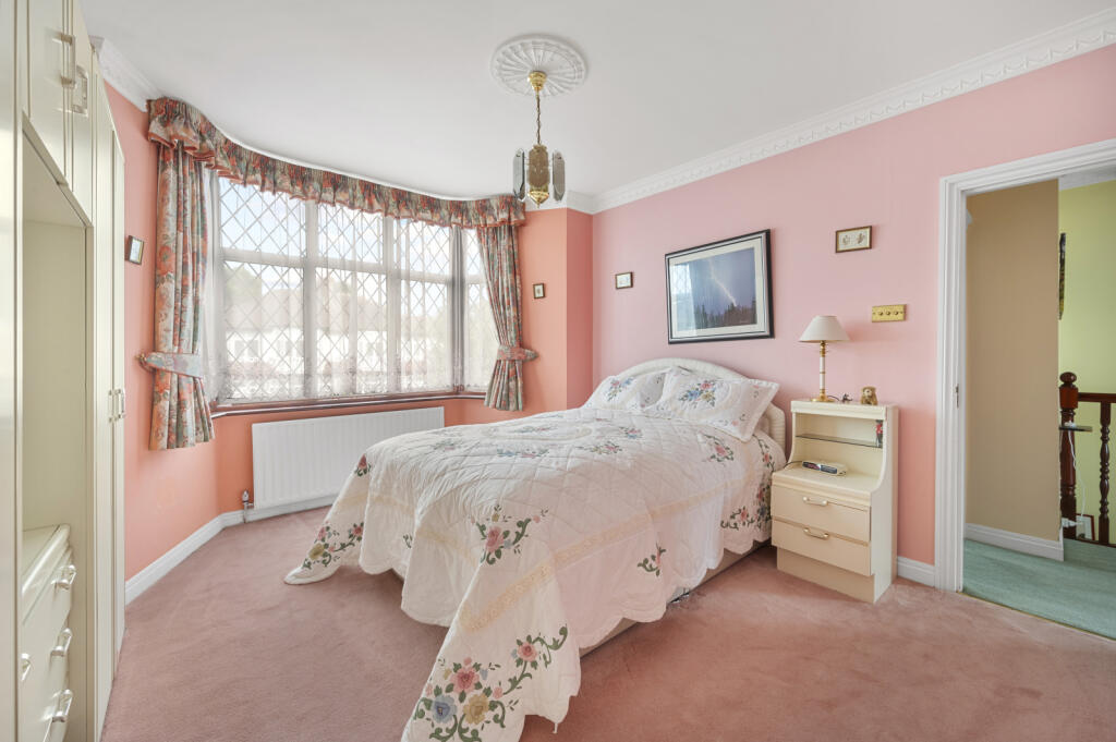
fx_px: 434
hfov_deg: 104.3
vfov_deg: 81.1
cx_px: 558
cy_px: 371
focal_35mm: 14
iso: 200
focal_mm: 14
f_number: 16
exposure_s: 1/4
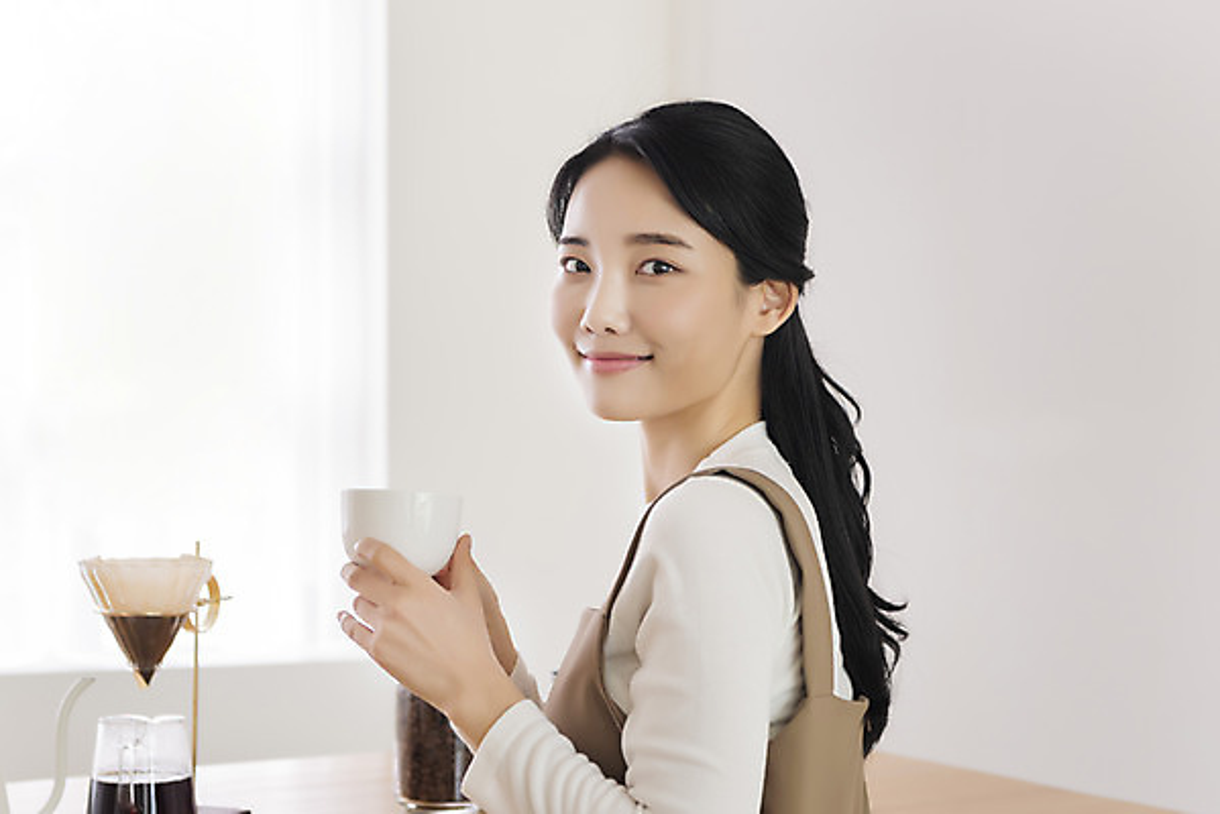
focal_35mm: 70
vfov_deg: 19.5
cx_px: 610
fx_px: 2373
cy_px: 407
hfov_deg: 28.8
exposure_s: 1/125
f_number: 4
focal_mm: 70
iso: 500
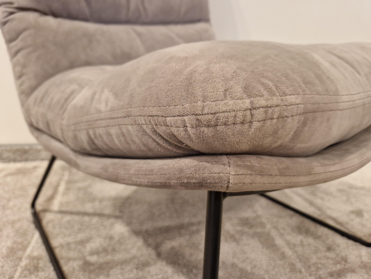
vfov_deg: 58.9
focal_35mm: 23
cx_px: 186
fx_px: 247
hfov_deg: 73.9
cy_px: 140
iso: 64
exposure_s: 1/100
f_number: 1.8
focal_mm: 5.4
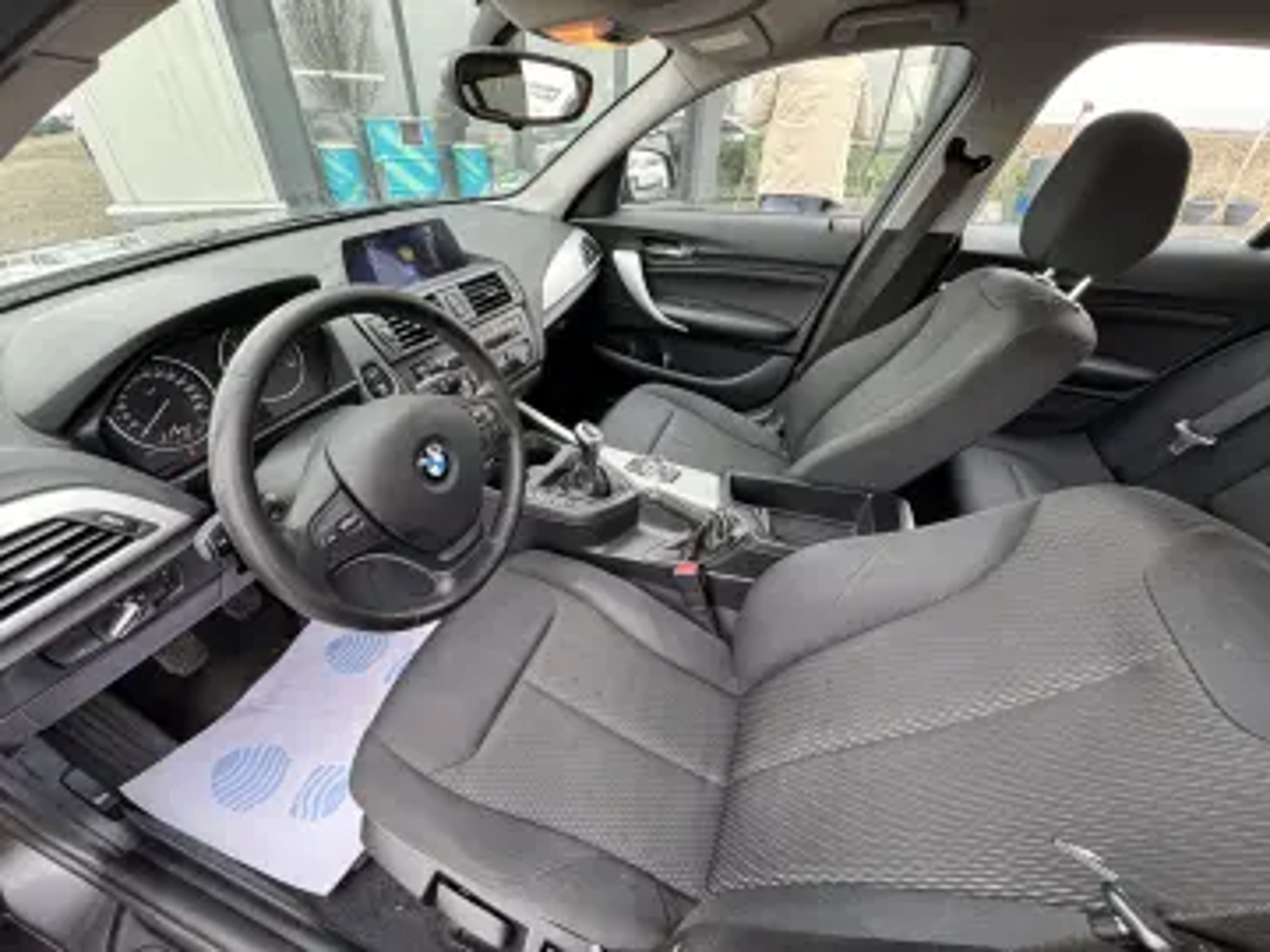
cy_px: 476
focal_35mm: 14
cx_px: 635
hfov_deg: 102.1
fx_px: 514
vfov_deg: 85.7
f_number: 2.2
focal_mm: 2.22
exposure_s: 1/78
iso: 320
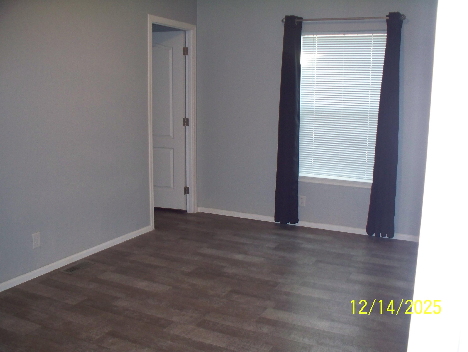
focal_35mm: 36
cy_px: 176
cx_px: 234
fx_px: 487
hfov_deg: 51.3
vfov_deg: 39.7
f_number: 2.8
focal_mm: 7.54
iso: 200
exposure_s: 1/30
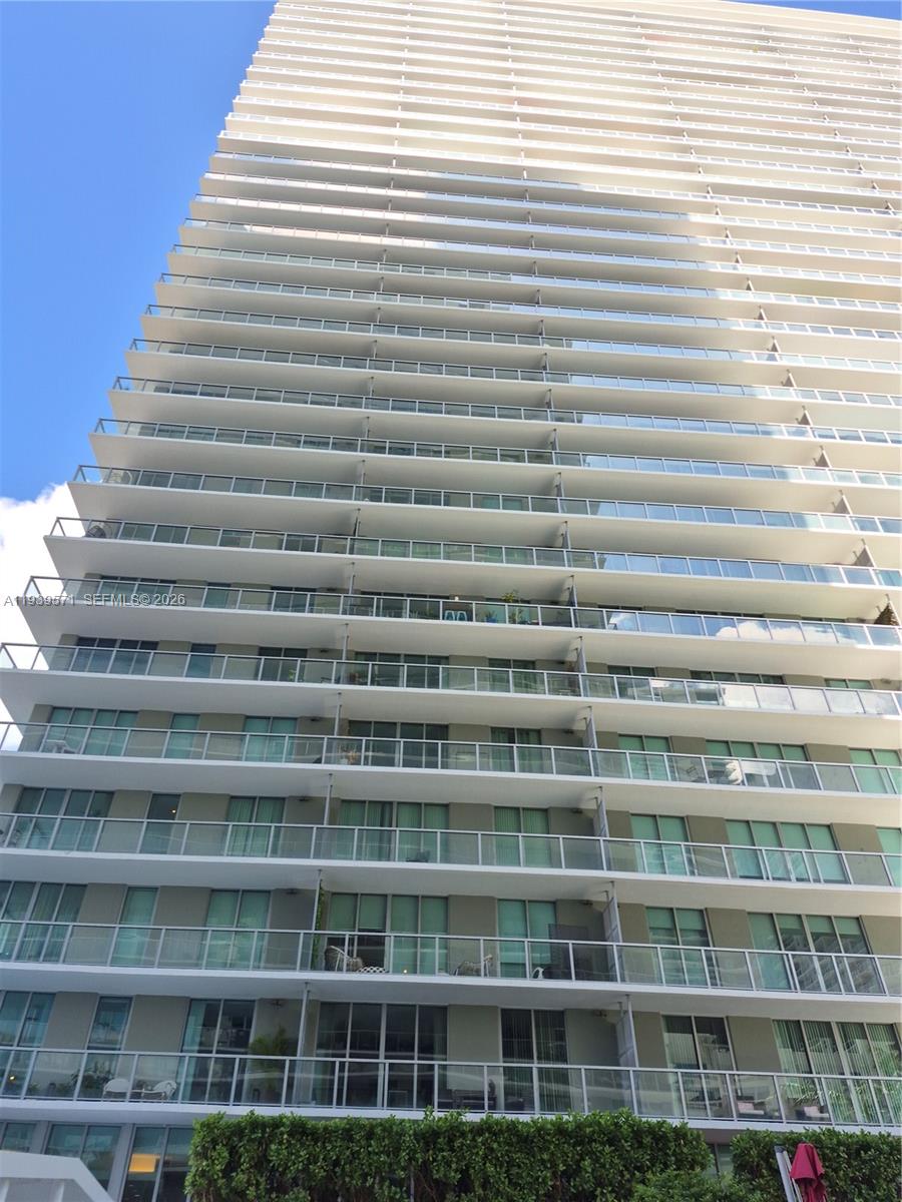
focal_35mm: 23
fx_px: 799
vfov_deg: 73.9
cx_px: 451
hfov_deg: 58.9
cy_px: 601
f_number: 1.8
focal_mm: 5.4
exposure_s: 1/646
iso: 25
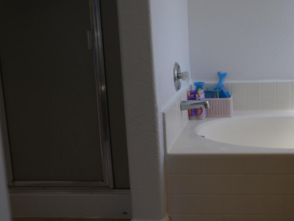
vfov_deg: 29.1
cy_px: 99
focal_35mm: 50
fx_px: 425
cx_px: 217
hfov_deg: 37.3
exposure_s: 1/4000
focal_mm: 33
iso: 2000
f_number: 2.8
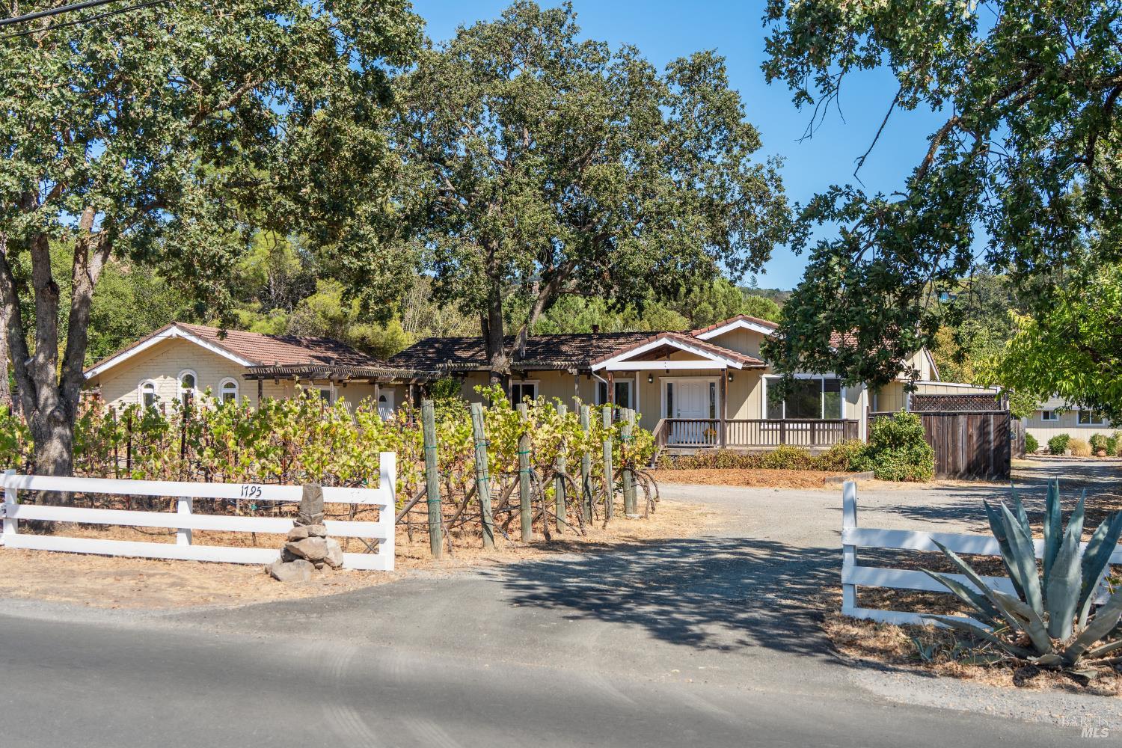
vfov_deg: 33.4
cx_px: 561
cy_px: 374
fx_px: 1247
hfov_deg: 48.5
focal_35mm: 40
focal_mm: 40
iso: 200
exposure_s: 1/640
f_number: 6.3
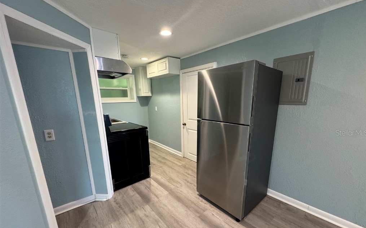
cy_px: 133
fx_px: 150
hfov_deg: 101.5
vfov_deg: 74.2
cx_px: 185
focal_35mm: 15
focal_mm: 2.22
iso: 250
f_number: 2.2
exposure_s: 1/60
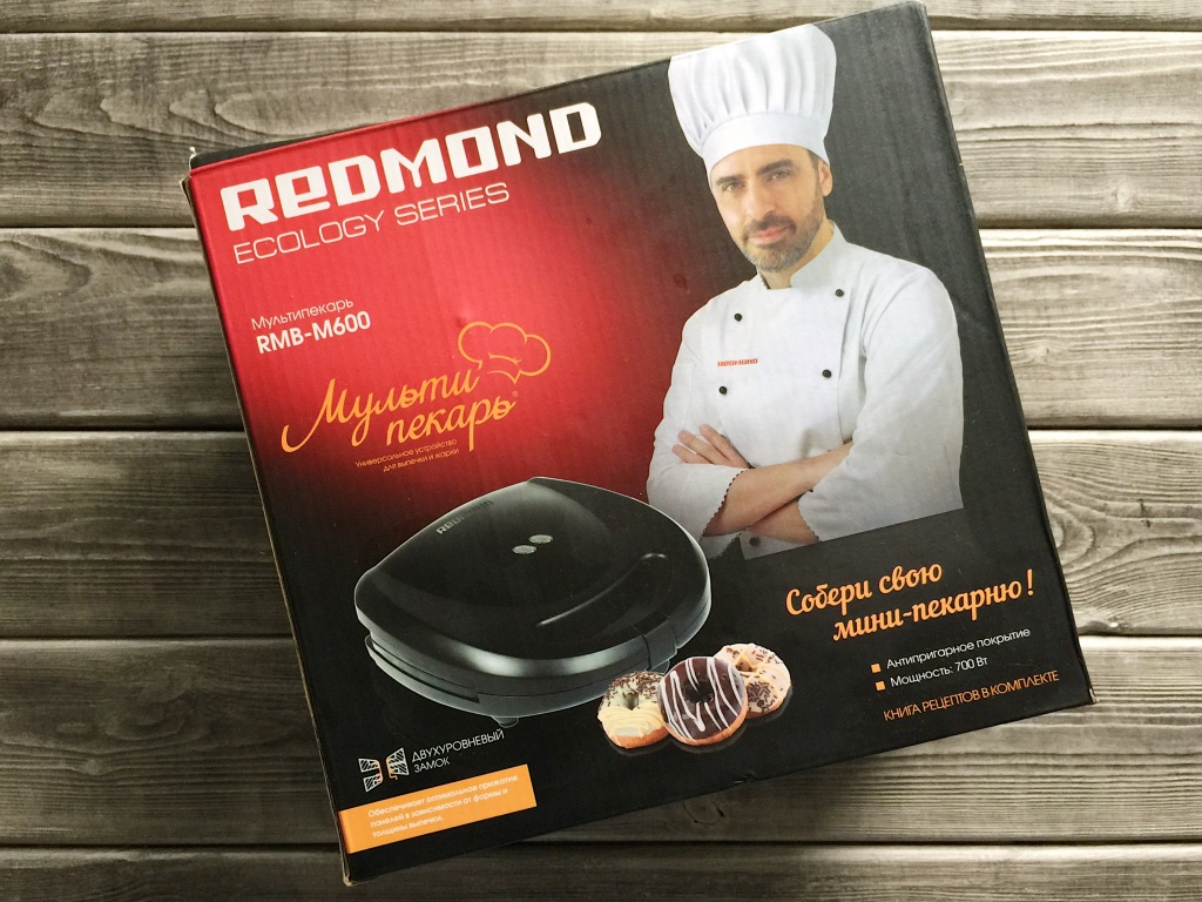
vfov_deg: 48.2
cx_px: 601
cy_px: 451
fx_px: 1007
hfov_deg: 61.7
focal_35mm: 29
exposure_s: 1/33
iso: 50
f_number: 2.2
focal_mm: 4.15
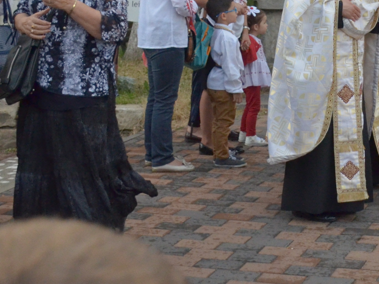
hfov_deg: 18.0
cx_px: 448
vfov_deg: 13.5
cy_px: -116
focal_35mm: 104
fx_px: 1139
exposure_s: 1/320
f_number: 4
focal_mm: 20
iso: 1600
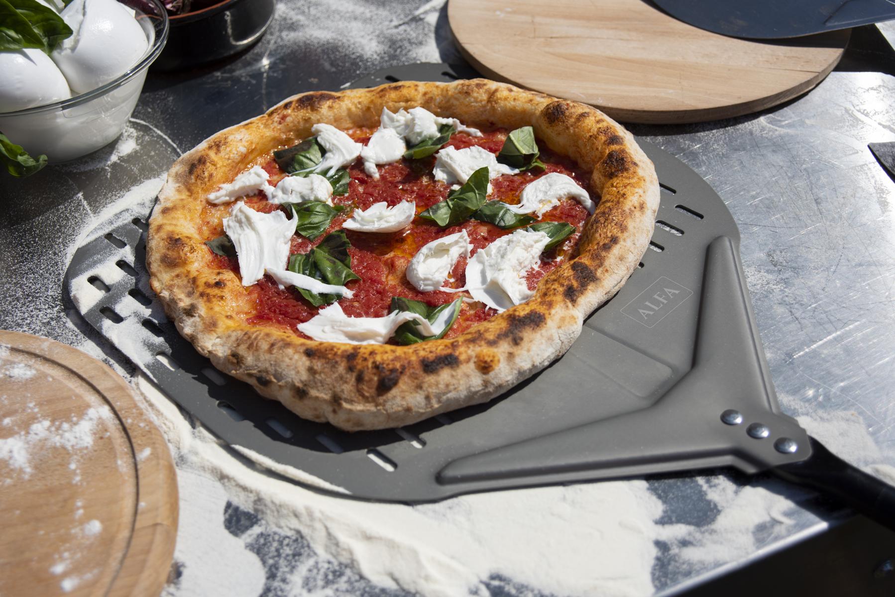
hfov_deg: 41.1
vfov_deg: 28.1
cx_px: 448
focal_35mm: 48
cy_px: 298
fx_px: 1194
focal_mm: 48
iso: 64
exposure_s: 1/800
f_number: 5
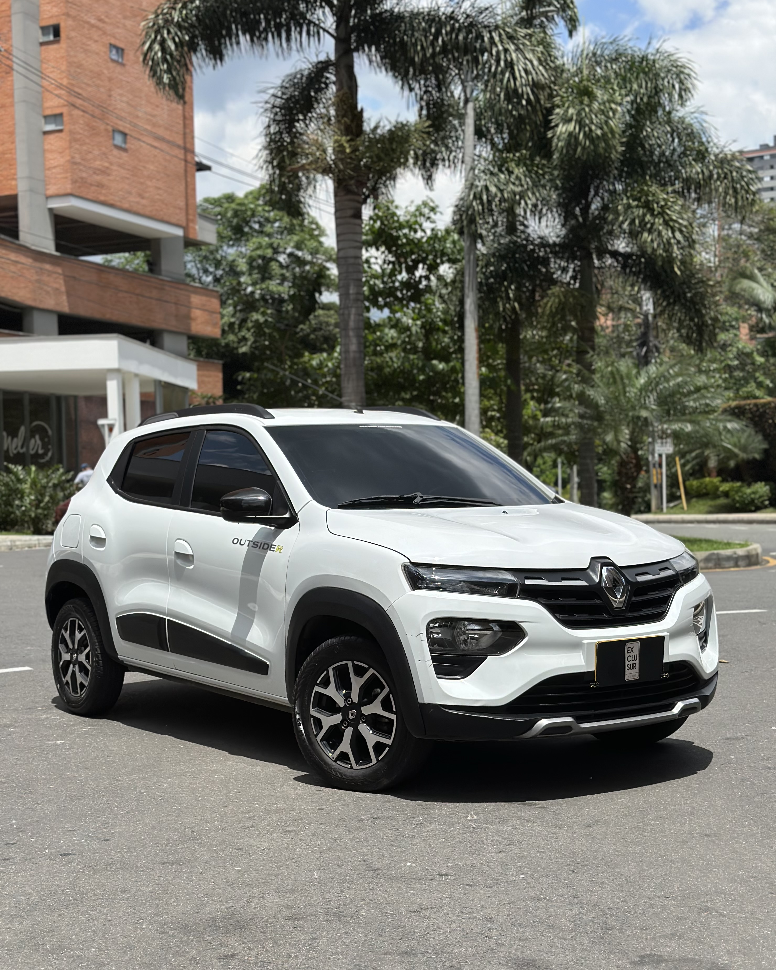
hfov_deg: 29.7
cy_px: 513
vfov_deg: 36.6
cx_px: 384
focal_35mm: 51
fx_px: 1464
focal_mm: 6.86
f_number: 1.78
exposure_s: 1/10870
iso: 100
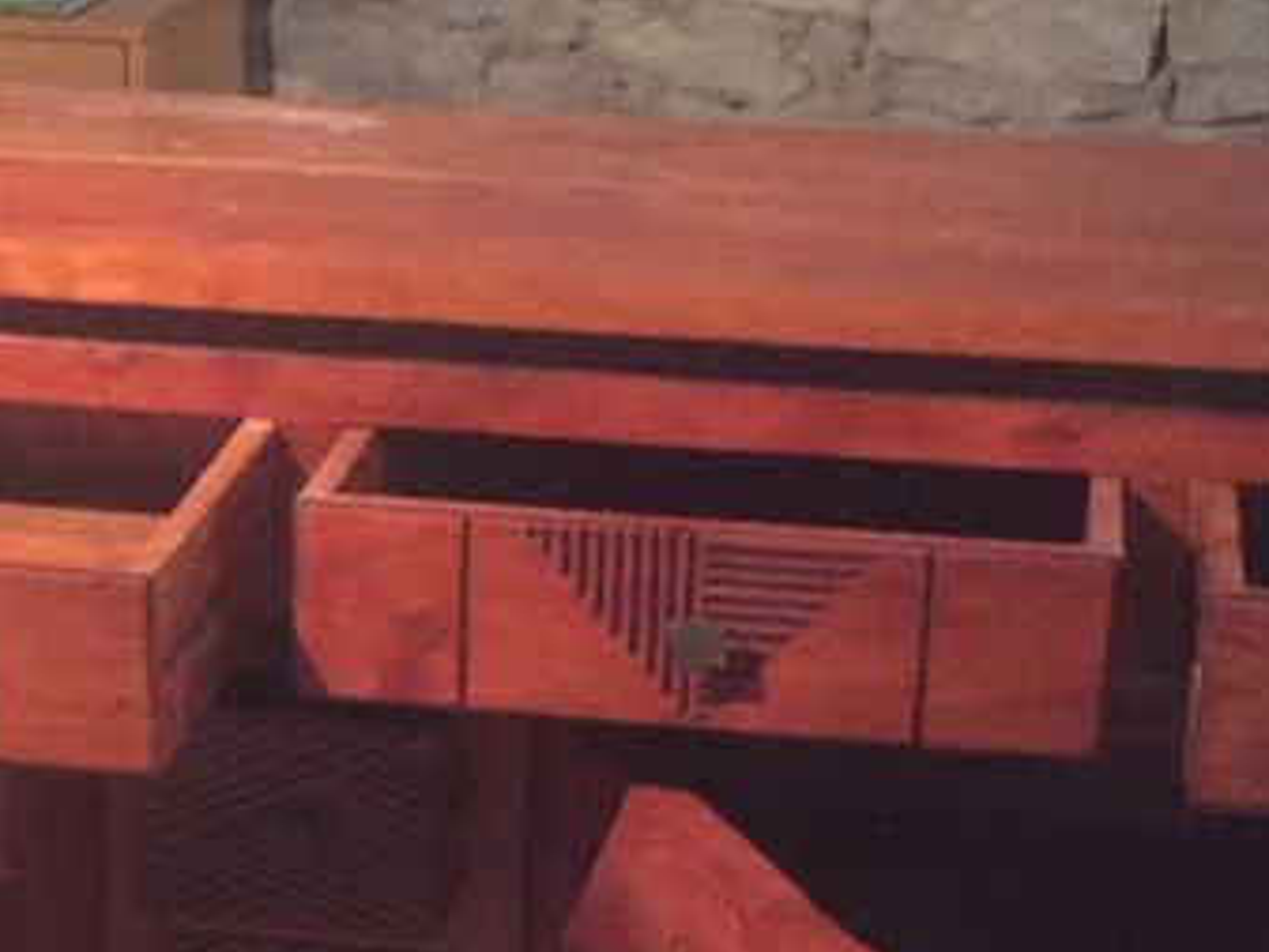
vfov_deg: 16.9
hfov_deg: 22.6
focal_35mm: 86
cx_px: 343
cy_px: 865
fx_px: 3154
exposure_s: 1/17
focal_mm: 4.15
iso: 640
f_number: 2.2
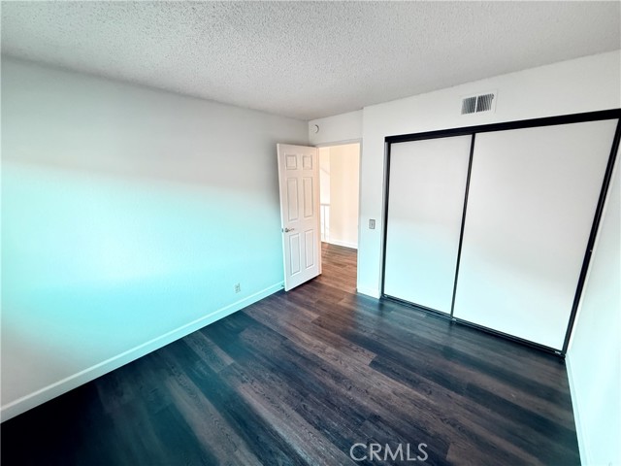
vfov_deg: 85.7
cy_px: 233
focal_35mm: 14
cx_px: 310
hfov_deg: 102.1
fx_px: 251
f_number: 2.2
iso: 640
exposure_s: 1/60
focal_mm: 2.22
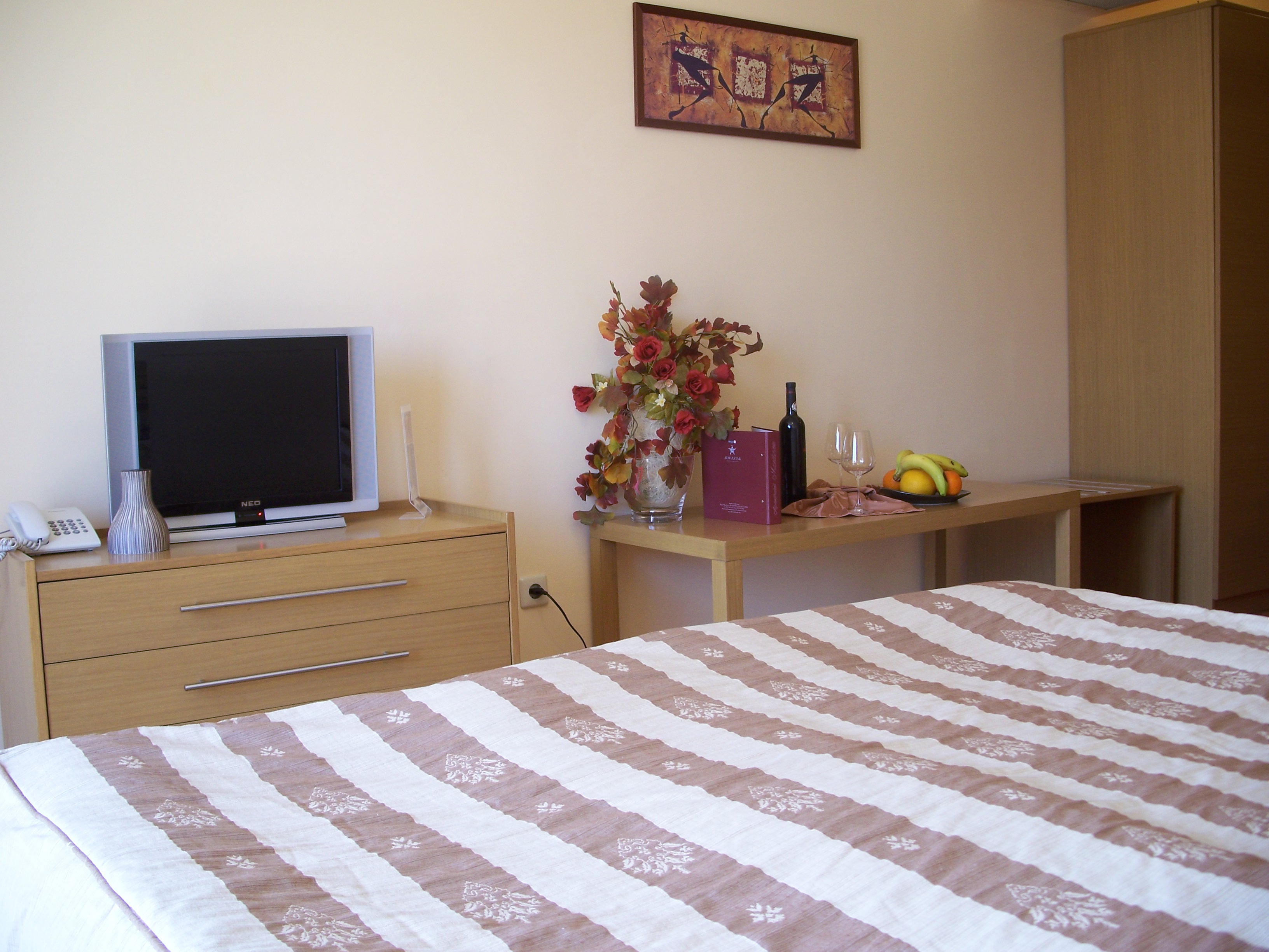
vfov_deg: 38.7
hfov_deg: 50.1
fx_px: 1356
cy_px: 476
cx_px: 634
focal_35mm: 37
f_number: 2.8
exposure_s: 1/30
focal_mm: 7.8
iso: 125
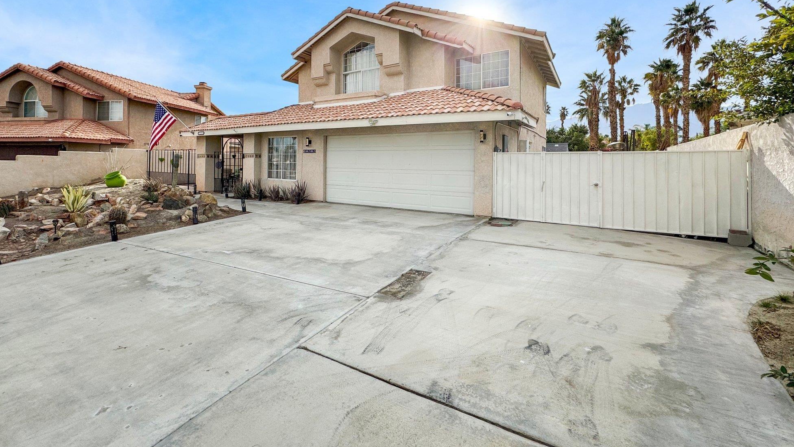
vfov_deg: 65.5
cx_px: 390
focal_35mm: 16
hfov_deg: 99.4
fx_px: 337
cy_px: 153
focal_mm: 2.22
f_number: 2.2
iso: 50
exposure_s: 1/2208
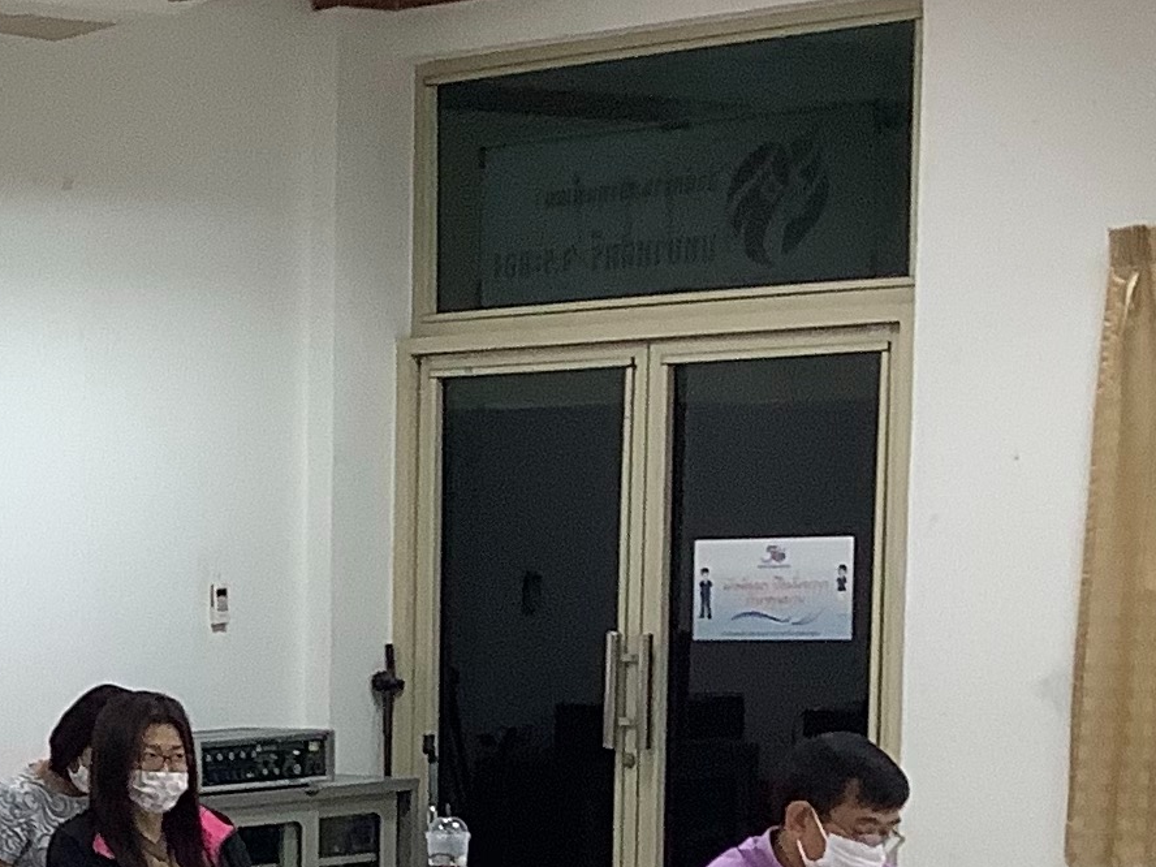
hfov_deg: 16.1
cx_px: -457
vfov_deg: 12.6
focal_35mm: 114
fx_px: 3807
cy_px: 1091
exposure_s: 1/50
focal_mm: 3.3
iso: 100
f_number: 2.4
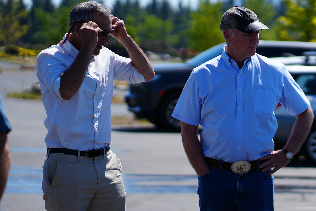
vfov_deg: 8.3
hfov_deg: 12.3
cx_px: 289
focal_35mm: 165
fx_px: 1449
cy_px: 68
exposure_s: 1/5000
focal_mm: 85
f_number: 1.8
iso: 100
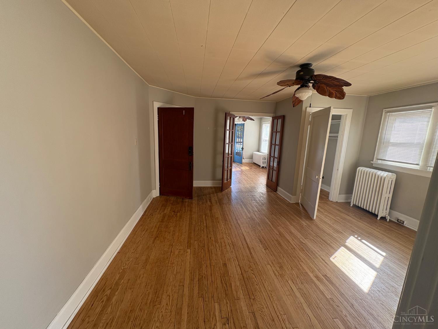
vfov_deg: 85.7
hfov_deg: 102.1
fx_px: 177
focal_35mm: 14
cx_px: 219
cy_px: 164
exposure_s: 1/99
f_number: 2.2
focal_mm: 2.22
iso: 160
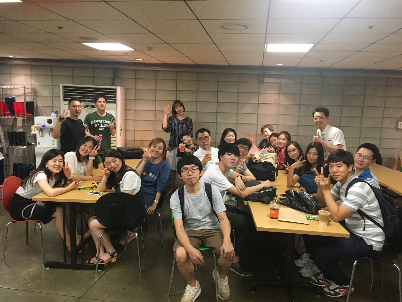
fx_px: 337
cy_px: 151
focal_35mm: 29
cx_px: 201
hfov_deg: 61.7
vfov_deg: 48.2
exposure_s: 1/30
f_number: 2.2
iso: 200
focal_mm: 4.15
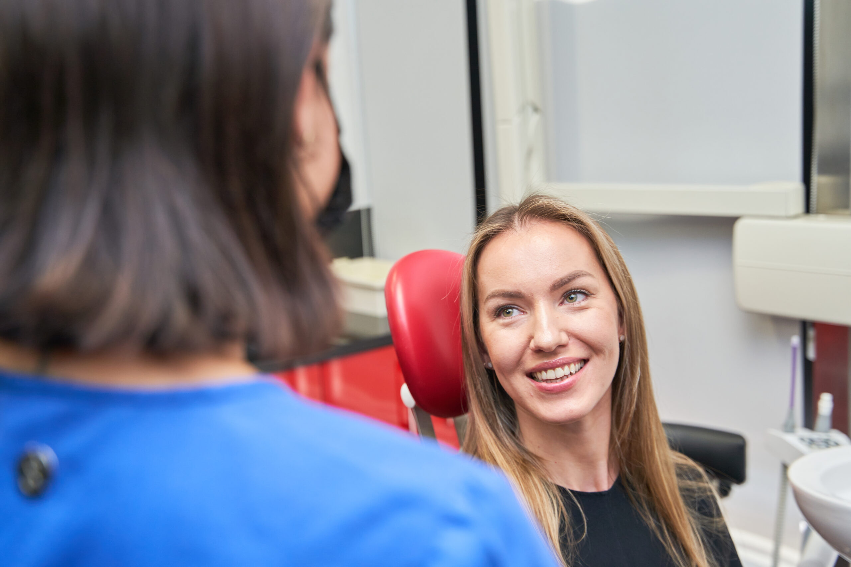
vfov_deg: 27.5
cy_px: 284
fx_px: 1158
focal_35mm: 49
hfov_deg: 40.3
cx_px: 426
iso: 320
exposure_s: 1/160
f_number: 4
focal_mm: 49
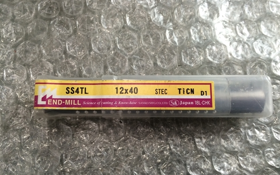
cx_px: 140
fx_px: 237
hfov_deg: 61.2
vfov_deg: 40.5
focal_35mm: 31
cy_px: 97
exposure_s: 1/30
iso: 64
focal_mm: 4.15
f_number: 2.2
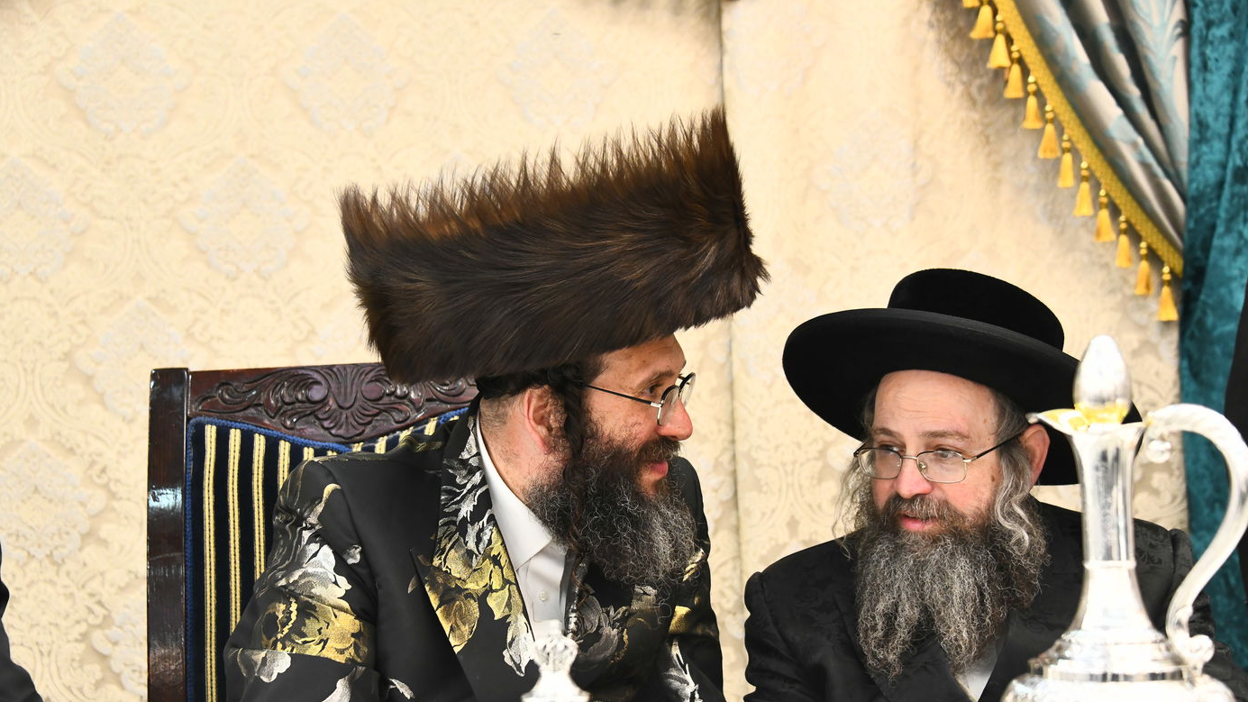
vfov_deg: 16.7
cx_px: 619
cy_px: 419
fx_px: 2383
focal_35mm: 72
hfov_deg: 29.4
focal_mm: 68
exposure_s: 1/160
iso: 2500
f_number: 5.6
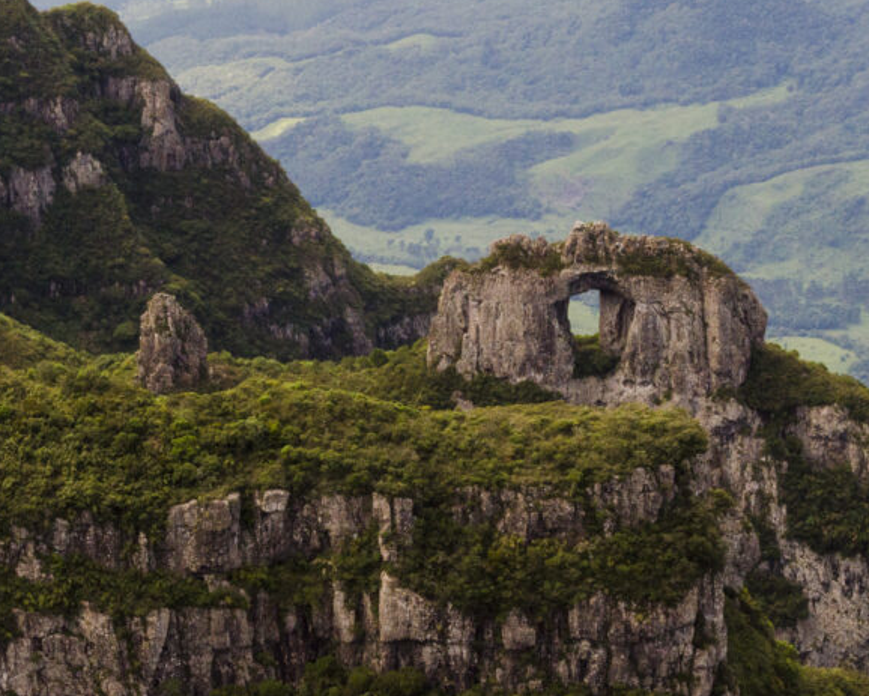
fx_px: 3521
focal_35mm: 137
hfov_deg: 14.1
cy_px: 320
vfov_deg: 11.3
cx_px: 365
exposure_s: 1/250
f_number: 22
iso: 640
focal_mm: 55
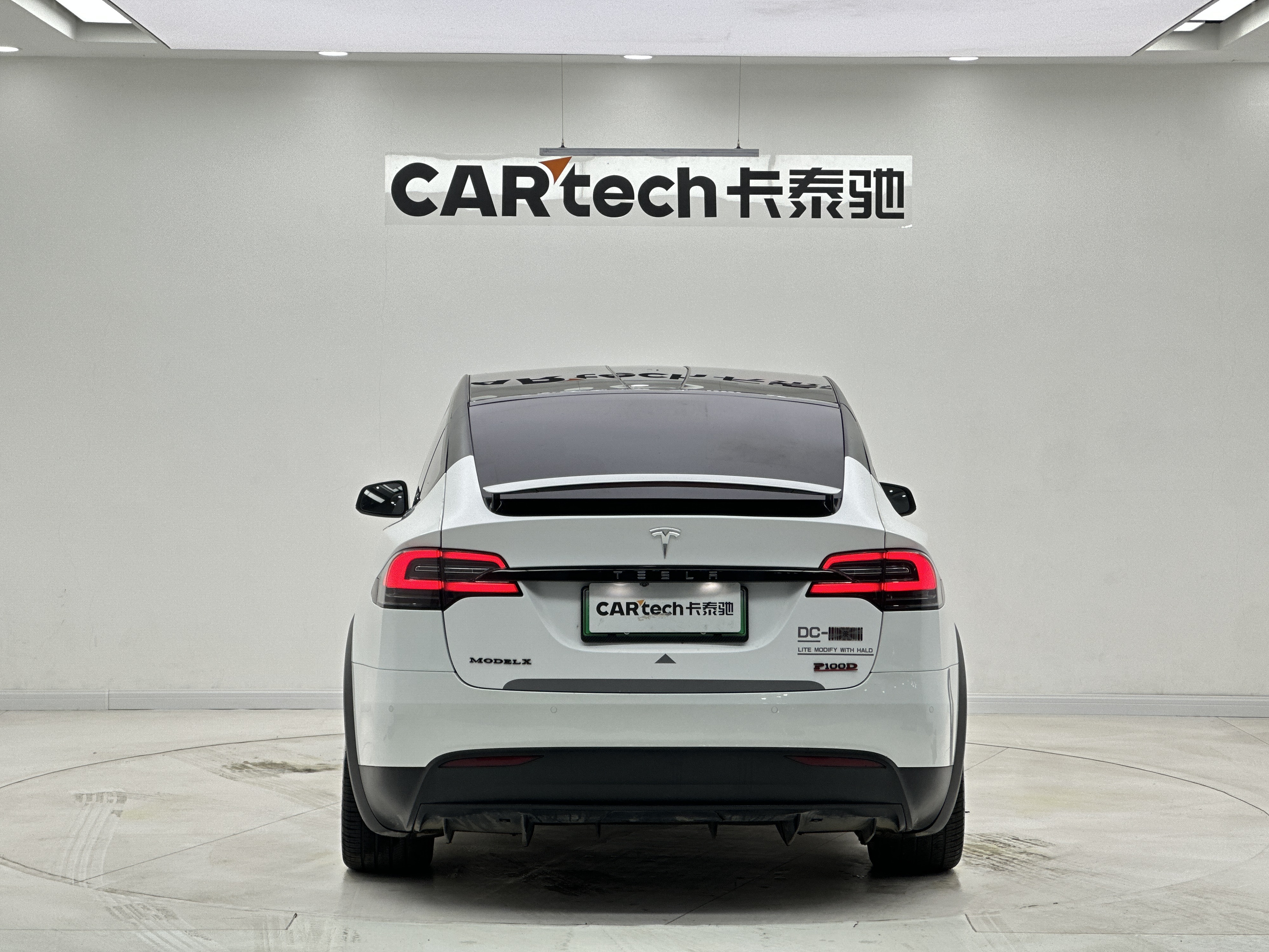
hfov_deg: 25.0
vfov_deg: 18.9
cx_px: 642
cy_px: 472
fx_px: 2859
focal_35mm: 78
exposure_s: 1/121
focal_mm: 9
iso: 50
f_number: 2.8
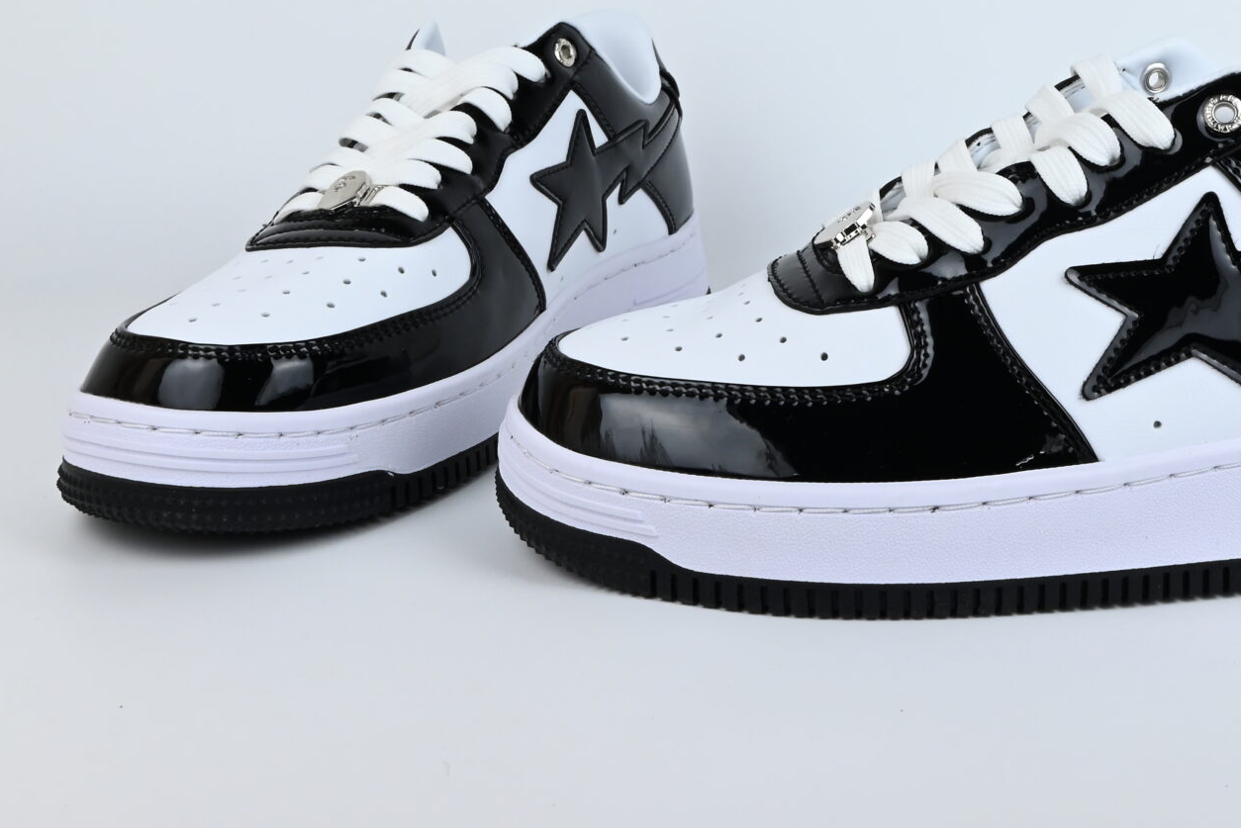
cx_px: 844
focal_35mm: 49
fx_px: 1690
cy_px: 43
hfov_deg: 39.8
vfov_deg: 26.4
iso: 640
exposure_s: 1/125
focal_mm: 24
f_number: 18
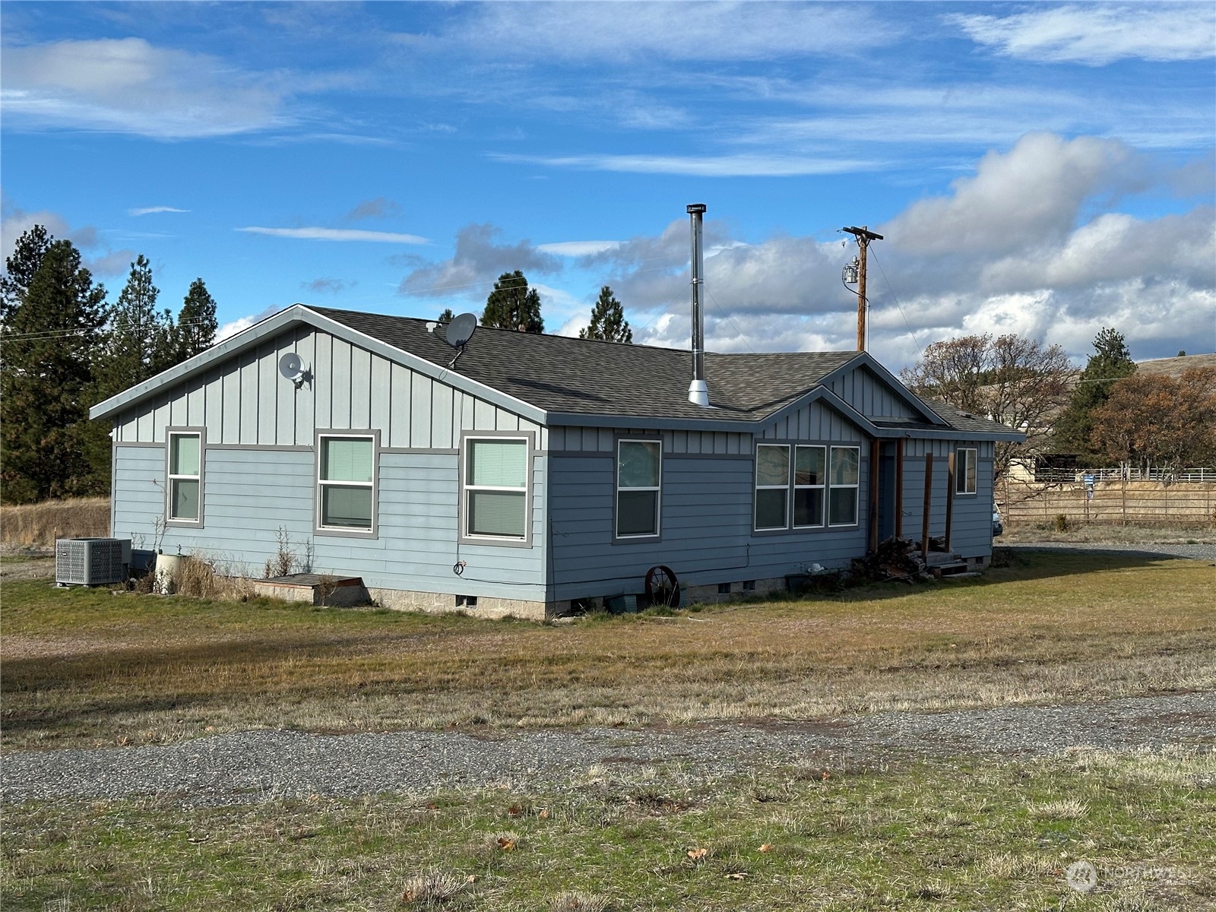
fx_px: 1686
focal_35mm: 48
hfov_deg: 39.7
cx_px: 608
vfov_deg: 30.3
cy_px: 456
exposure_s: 1/4785
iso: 64
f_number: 1.78
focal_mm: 6.86
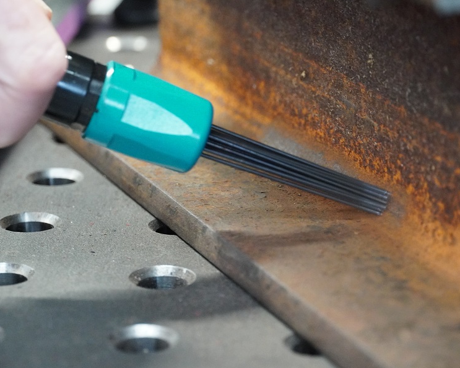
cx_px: 256
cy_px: 185
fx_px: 1810
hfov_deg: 14.5
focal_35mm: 133
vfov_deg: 11.6
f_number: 5.6
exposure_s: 1/100
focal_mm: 78
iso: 6400
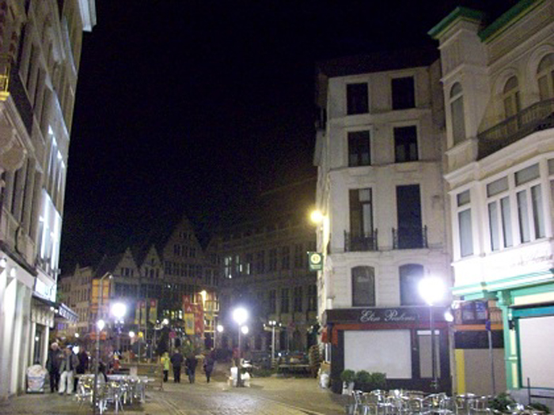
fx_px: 544
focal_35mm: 34
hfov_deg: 54.0
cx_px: 277
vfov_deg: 41.8
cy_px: 208
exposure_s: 1/13.2
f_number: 2.8
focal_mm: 5.7
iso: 800
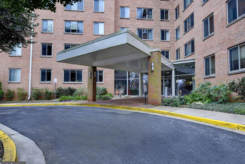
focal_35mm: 23
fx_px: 157
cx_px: 126
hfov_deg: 76.0
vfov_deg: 55.2
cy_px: 85
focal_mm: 22
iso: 100
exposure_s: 1/60
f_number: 7.1
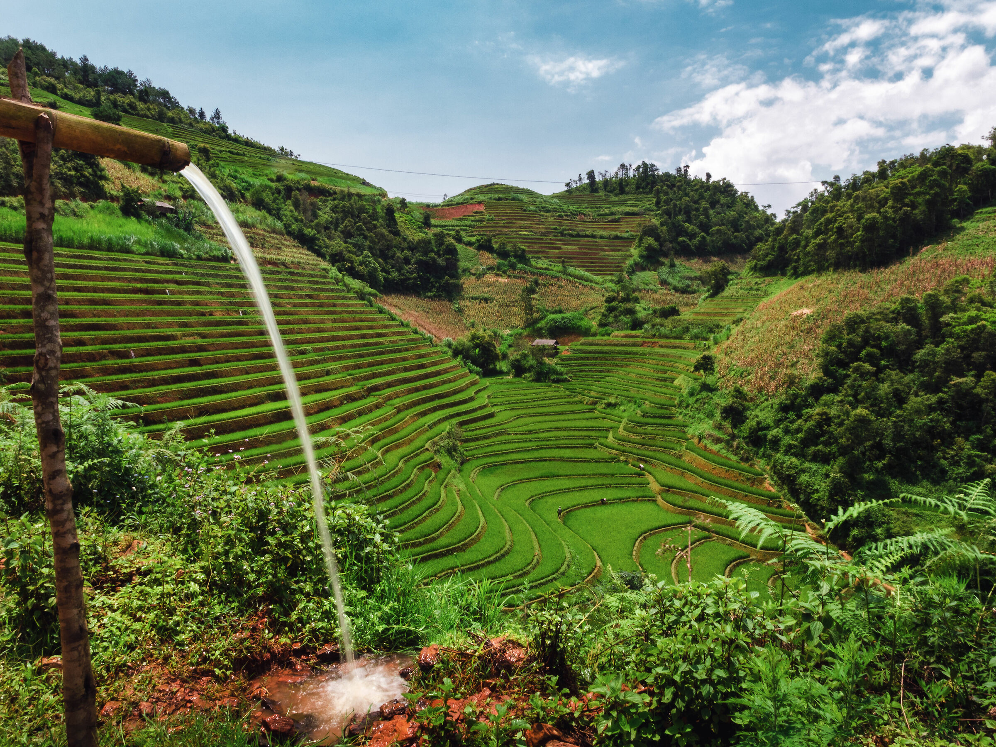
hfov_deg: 71.6
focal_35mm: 24
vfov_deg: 56.8
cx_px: 498
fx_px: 691
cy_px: 374
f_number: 22
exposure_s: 1/15
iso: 200
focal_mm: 12
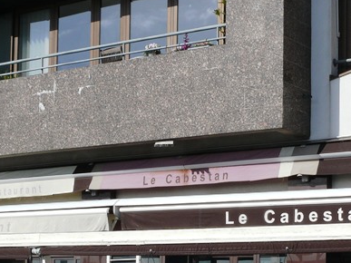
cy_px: 264
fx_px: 943
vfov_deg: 15.6
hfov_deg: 21.1
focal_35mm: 93
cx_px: 179
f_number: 7.1
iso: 100
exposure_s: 1/500
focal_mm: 9.5
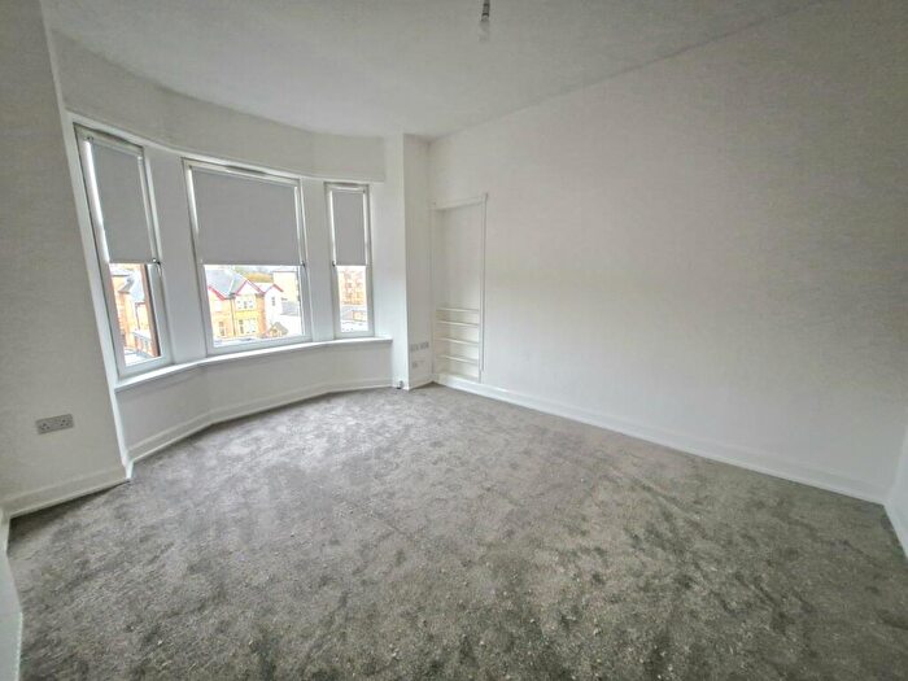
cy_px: 340
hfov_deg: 106.2
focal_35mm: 13
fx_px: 341
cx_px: 454
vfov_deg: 89.9
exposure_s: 1/25
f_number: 2.2
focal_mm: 1.74
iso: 640
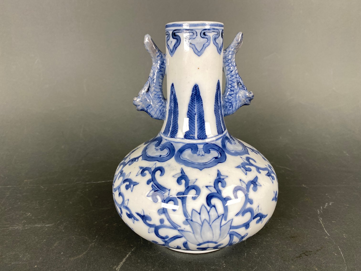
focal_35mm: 26
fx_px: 271
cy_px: 136
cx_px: 180
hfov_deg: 67.3
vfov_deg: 53.1
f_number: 1.8
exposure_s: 1/120
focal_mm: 4.25
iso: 50
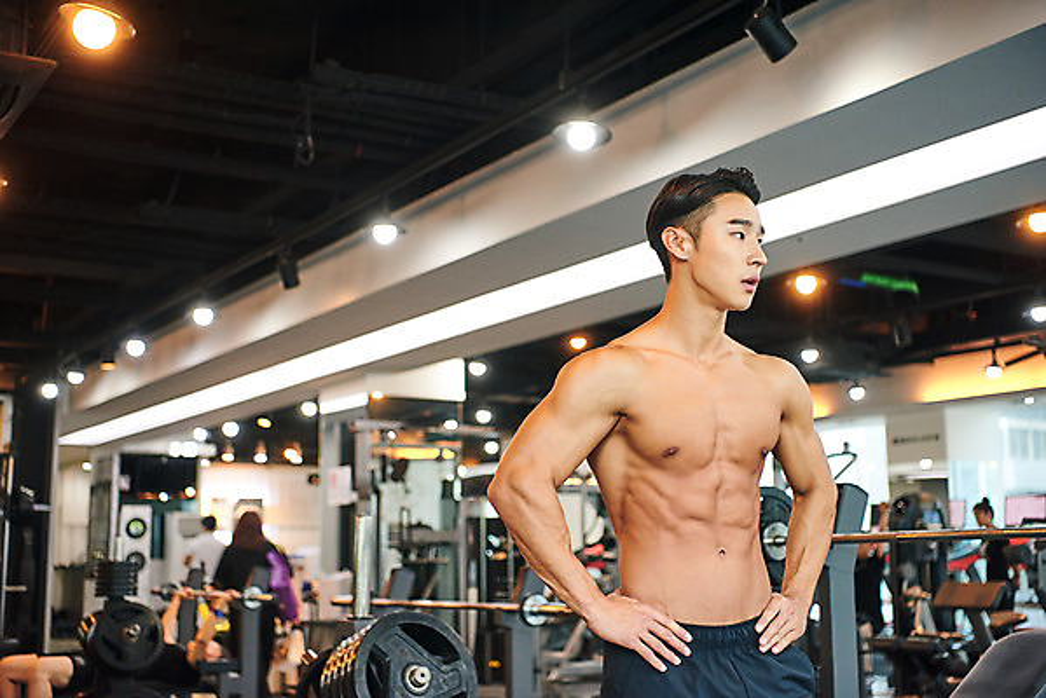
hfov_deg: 42.7
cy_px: 349
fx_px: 1337
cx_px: 523
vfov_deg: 29.3
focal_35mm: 46
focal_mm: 46
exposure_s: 1/200
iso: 800
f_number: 2.8
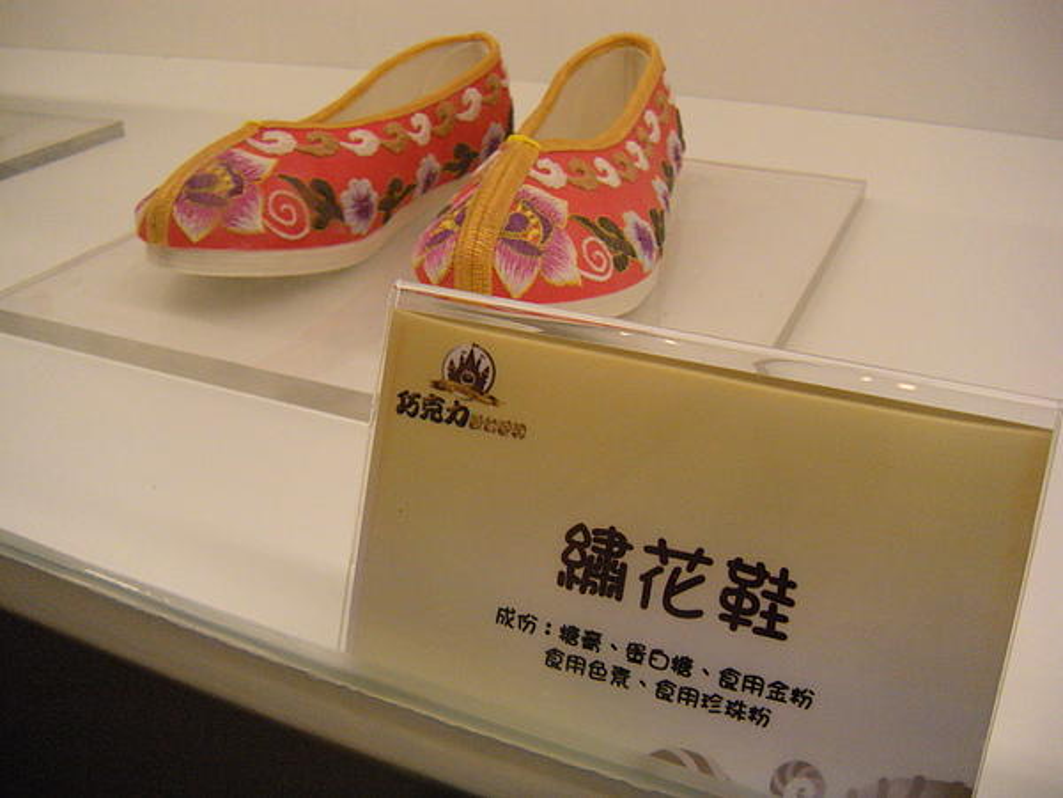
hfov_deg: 52.6
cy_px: 399
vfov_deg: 40.7
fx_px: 1075
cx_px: 532
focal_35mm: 35
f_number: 3.8
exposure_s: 1/125
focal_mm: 5.9
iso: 317
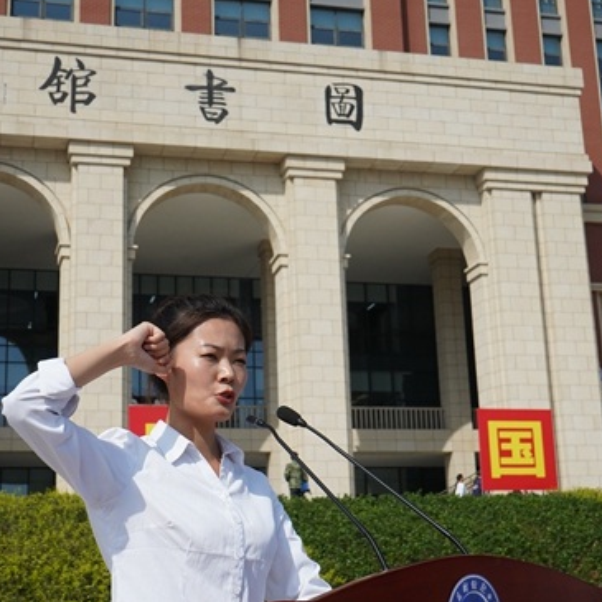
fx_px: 1102
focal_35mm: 56
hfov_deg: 30.6
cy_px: 298
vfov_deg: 30.6
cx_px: 284
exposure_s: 1/3200
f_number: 10
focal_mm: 43
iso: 1250
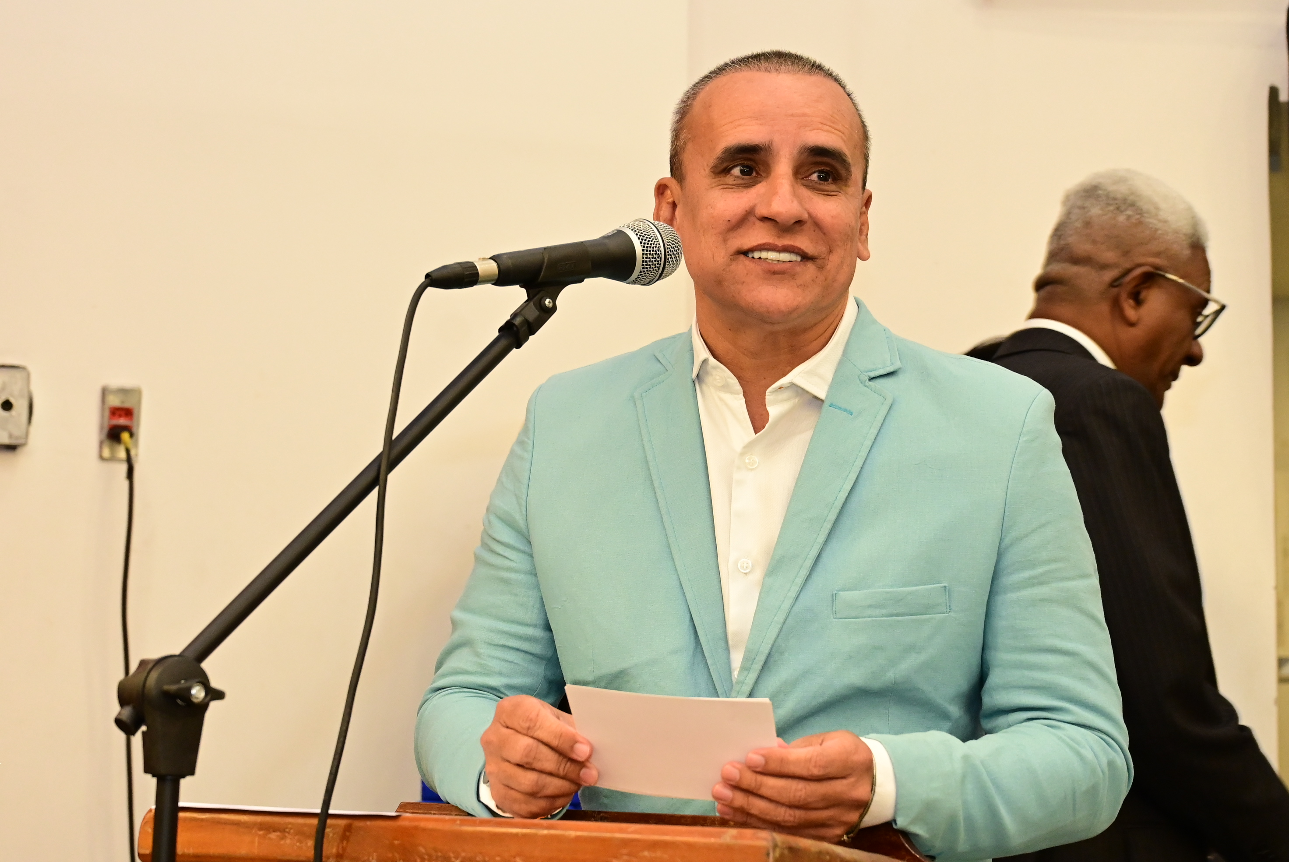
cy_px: 431
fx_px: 2472
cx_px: 644
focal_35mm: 69
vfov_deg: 19.8
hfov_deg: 29.2
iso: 3200
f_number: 4.5
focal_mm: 46
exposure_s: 1/125
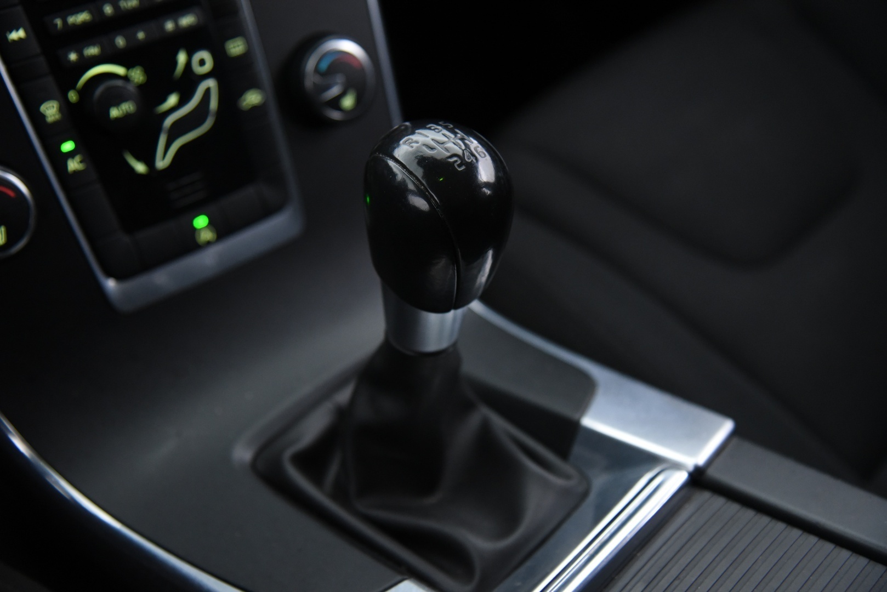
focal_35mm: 50
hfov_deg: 39.6
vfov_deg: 27.0
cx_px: 444
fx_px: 1232
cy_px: 296
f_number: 4
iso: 4000
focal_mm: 50
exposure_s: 1/25
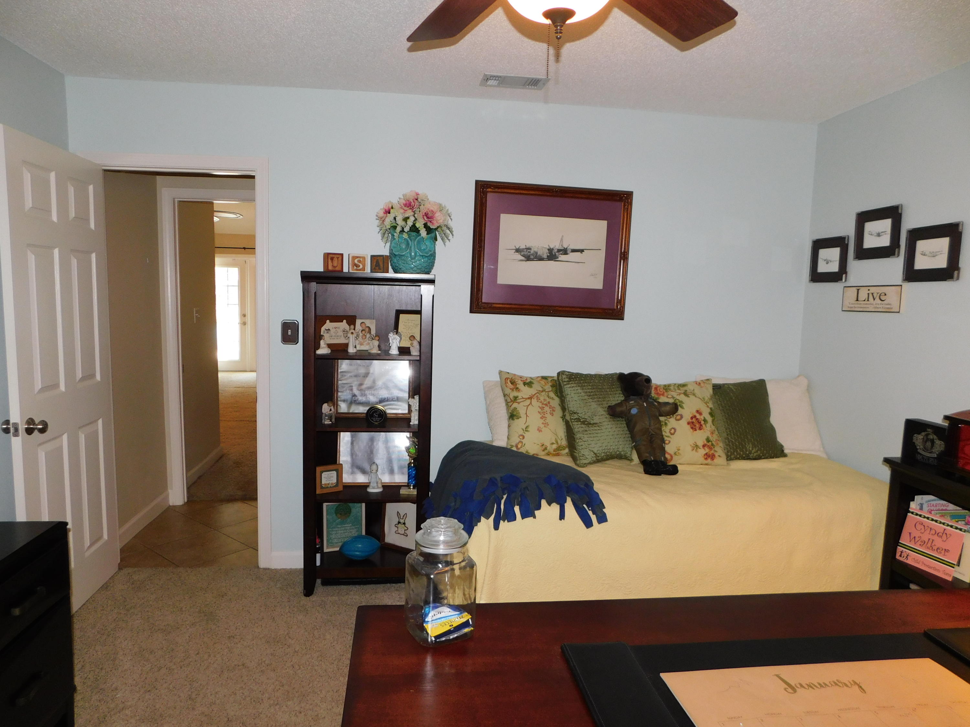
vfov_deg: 58.9
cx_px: 485
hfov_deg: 73.9
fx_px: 644
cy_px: 364
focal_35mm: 23
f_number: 3
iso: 200
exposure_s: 1/30
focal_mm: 4
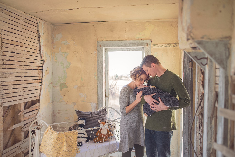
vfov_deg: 37.9
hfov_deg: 54.4
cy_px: 78
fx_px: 229
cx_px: 118
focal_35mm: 35
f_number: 2.2
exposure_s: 1/640
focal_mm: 35
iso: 400
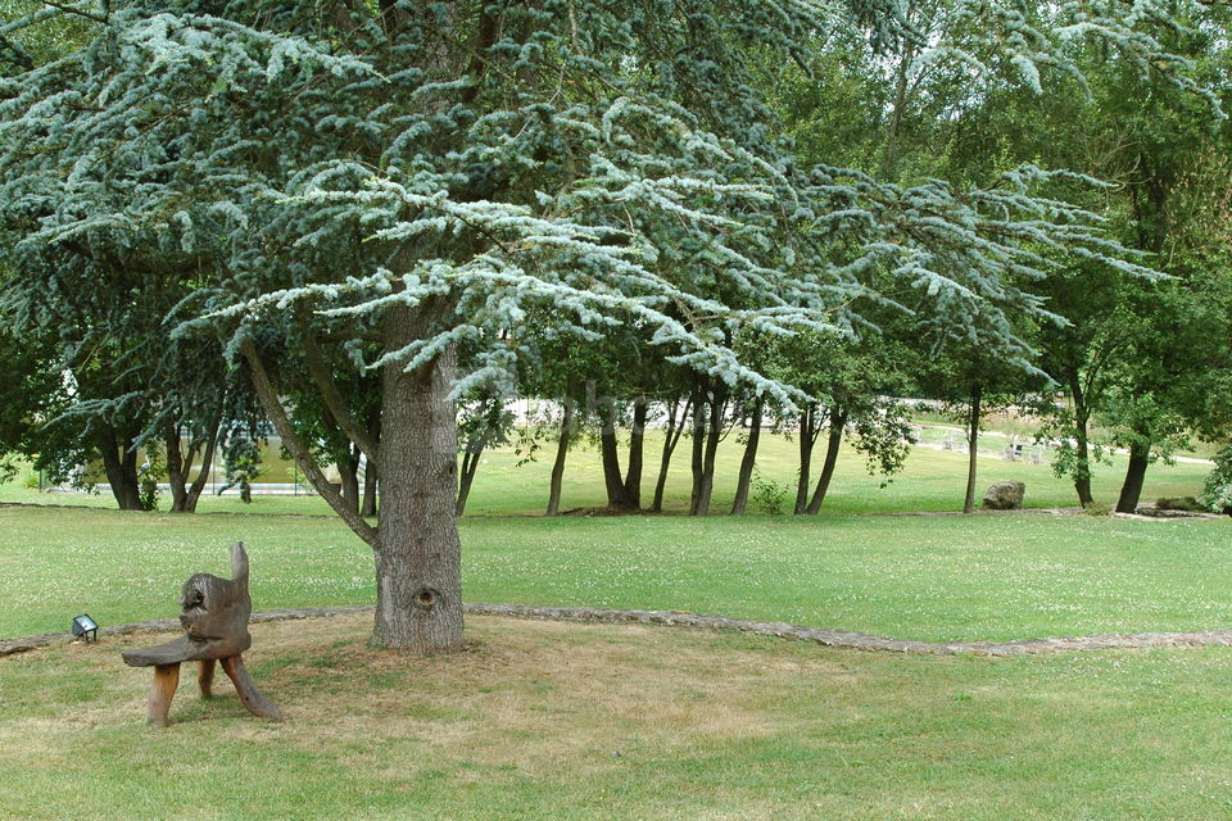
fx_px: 1437
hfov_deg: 46.4
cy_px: 410
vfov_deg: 31.9
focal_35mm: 42
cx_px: 616
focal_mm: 28
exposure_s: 1/200
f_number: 8
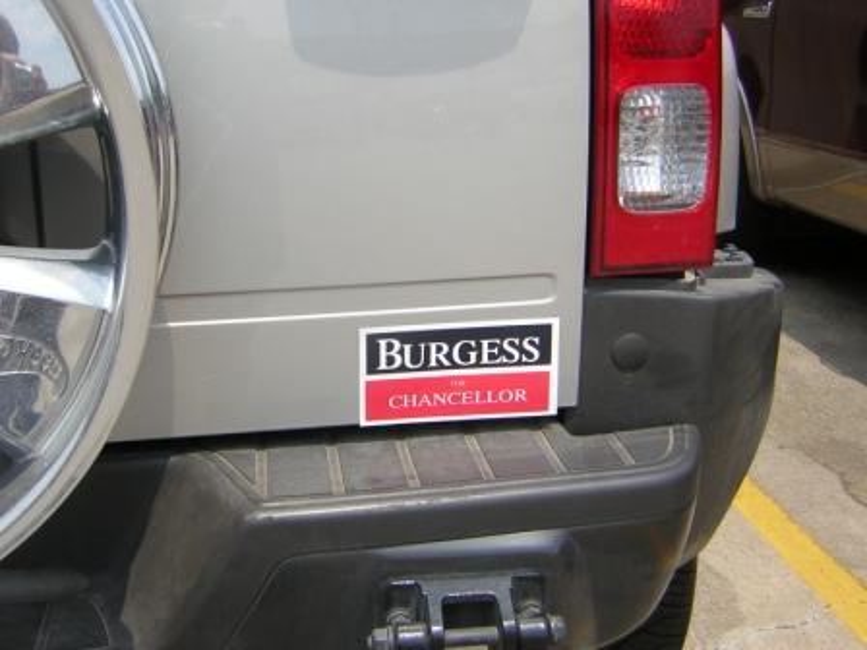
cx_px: 434
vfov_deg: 30.9
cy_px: 325
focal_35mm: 47
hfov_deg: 40.4
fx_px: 1177
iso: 50
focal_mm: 6.1
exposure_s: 1/254
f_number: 5.8
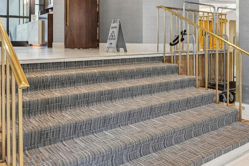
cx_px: 119
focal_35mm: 35
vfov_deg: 36.7
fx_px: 242
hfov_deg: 54.4
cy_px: 36
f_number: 9
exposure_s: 1/2
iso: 200
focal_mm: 14
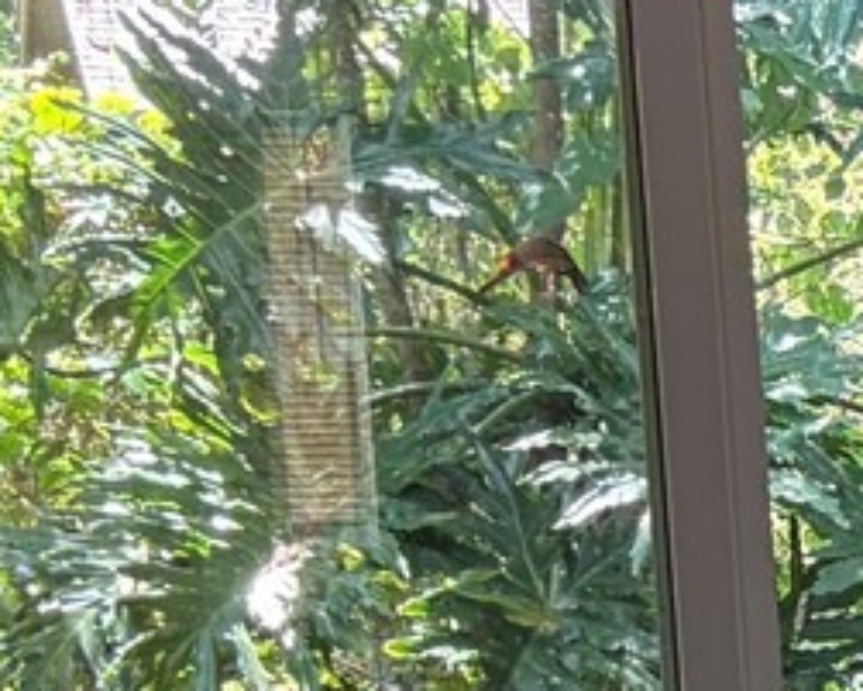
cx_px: 2462
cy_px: 1193
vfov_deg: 9.2
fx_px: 4139
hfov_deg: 9.6
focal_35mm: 162
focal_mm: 5.96
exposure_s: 1/60
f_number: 1.6
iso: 125
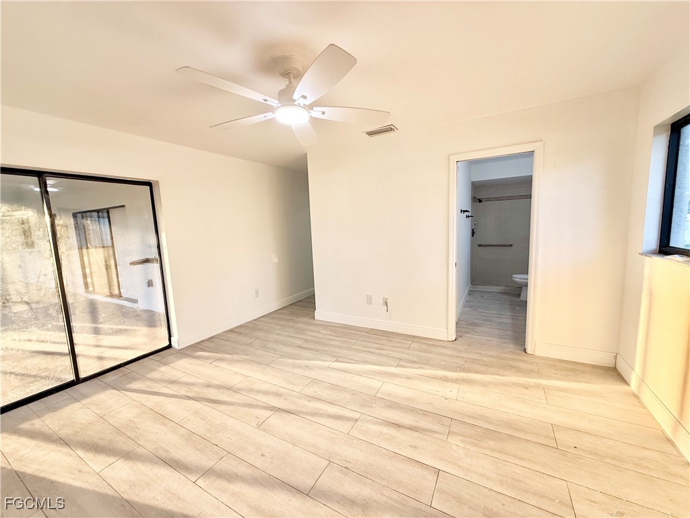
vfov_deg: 85.7
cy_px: 259
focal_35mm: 14
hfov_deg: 102.1
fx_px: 279
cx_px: 345
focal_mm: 2.22
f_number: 2.2
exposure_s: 1/99
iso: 80
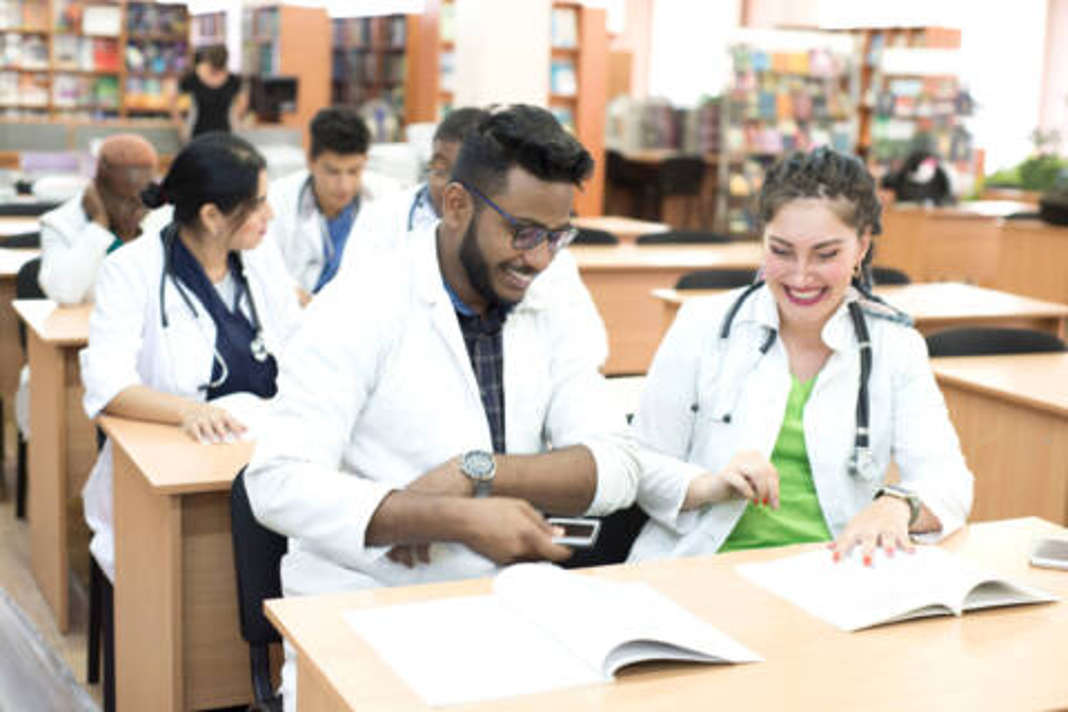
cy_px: 356
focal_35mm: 50
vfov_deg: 27.0
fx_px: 1483
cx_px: 534
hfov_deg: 39.6
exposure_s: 1/100
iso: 500
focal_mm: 50
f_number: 3.5
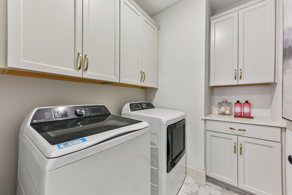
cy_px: 98
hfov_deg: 104.2
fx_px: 114
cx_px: 146
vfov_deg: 81.2
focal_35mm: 14
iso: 400
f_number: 8
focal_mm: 14
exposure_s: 1/6
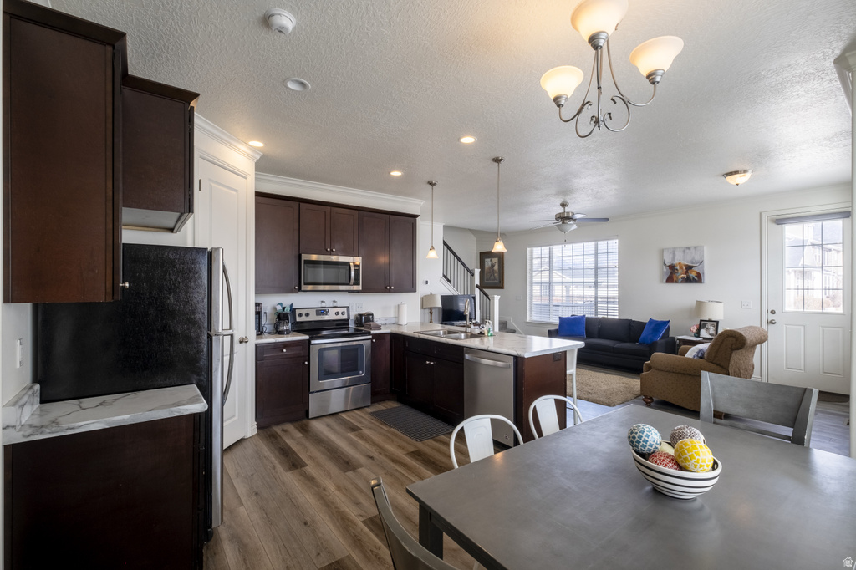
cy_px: 285
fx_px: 357
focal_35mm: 15
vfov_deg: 77.3
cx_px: 428
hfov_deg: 100.4
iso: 320
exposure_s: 1/160
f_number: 8
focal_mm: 10
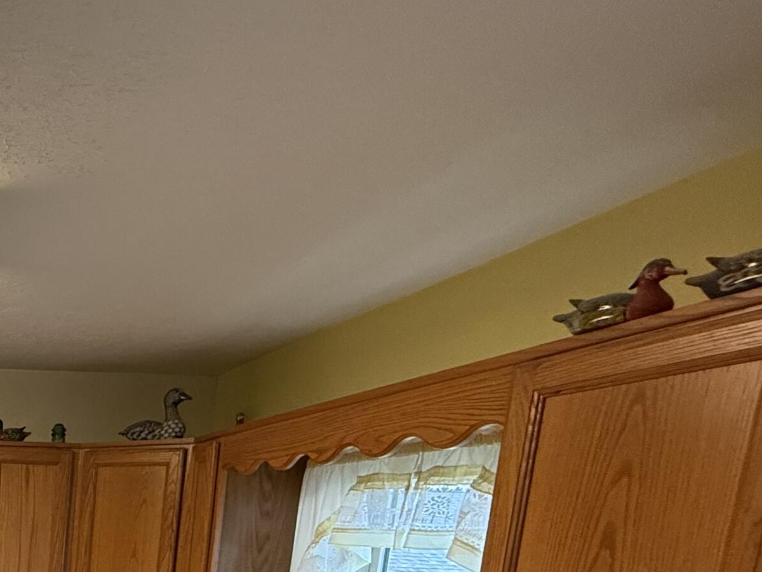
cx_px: -103
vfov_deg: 34.6
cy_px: 641
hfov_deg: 40.7
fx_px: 770
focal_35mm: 35
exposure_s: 1/60
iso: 400
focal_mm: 2.22
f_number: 2.2
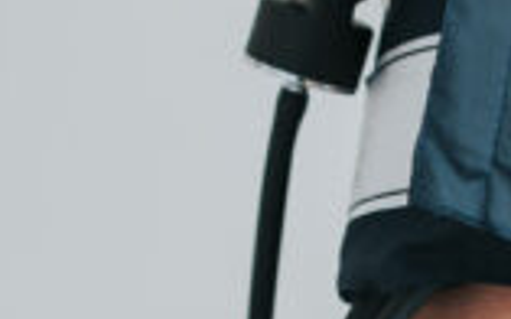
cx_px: 511
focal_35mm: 175
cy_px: 464
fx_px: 2436
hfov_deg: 11.8
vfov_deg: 7.4
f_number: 2.8
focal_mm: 35
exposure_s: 1/200
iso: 320
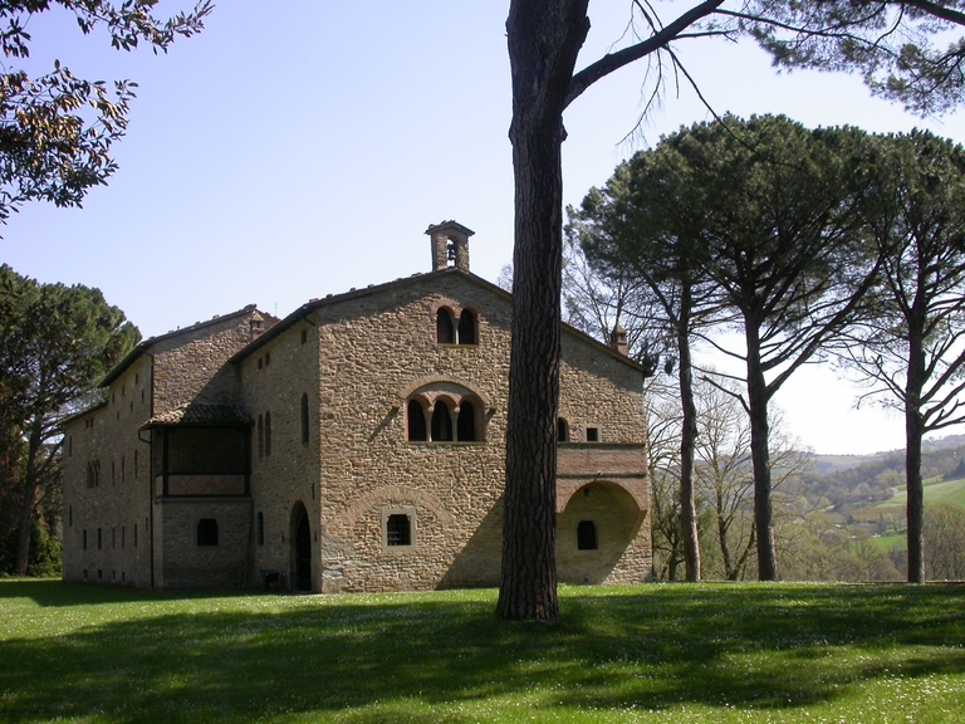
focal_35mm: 38
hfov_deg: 49.0
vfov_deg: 37.7
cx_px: 482
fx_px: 1059
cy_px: 362
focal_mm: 7.85
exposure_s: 1/262
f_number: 6.7
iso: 100
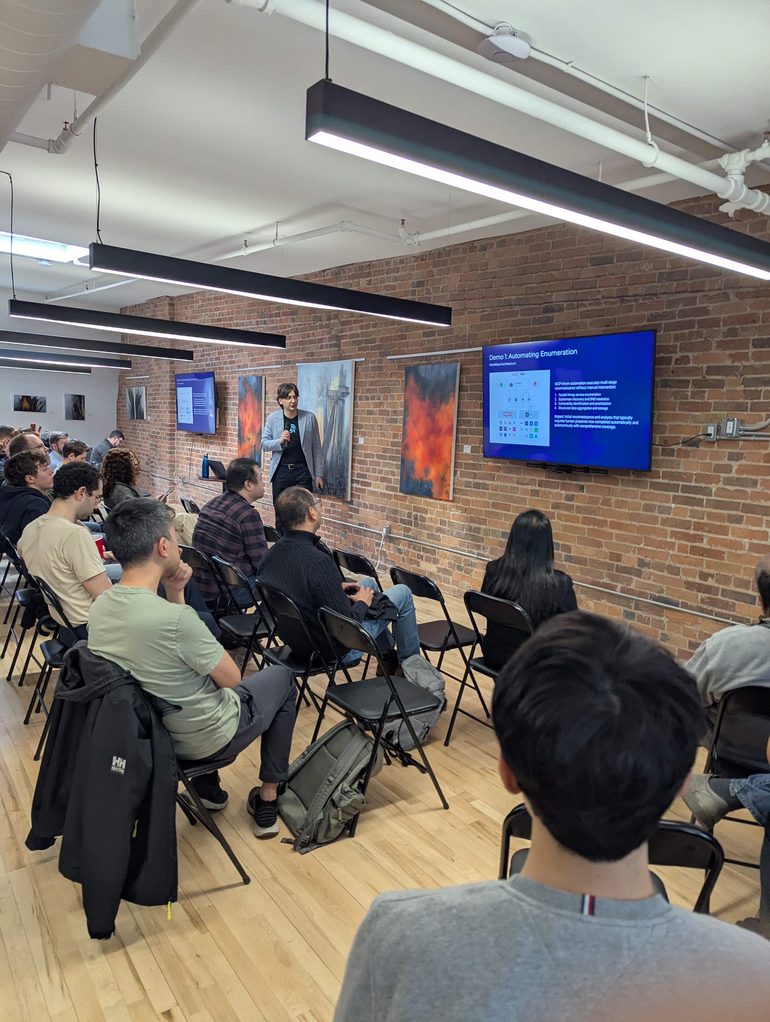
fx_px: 710
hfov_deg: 56.9
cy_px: 511
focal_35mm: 24
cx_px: 385
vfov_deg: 71.5
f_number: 1.85
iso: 395
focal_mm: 6.81
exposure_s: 1/231
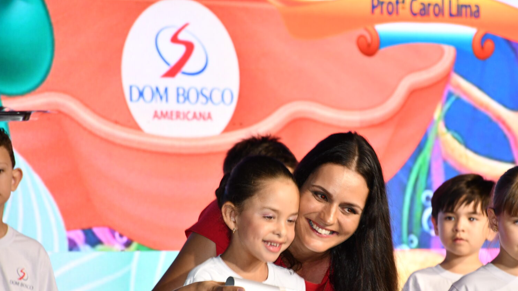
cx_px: 329
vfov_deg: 4.3
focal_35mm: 283
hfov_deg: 7.6
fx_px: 3887
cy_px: 219
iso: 900
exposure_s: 1/60
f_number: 5.6
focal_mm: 140
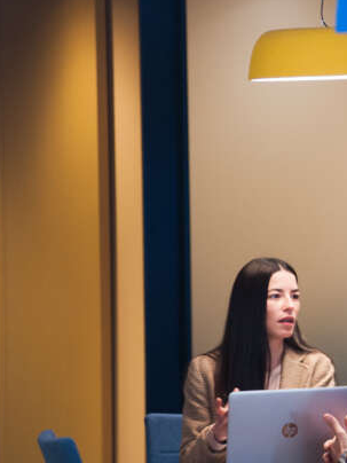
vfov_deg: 5.1
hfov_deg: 3.8
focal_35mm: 391
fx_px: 5226
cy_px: 216
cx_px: 584
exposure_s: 1/160
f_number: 2.8
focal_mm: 155
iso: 1100
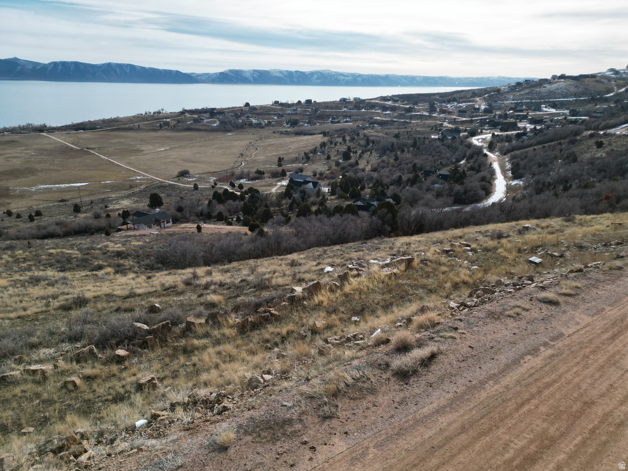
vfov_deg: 56.8
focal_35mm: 24
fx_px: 435
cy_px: 236
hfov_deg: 71.6
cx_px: 314
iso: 200
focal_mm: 6.72
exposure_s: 1/4000
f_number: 1.7
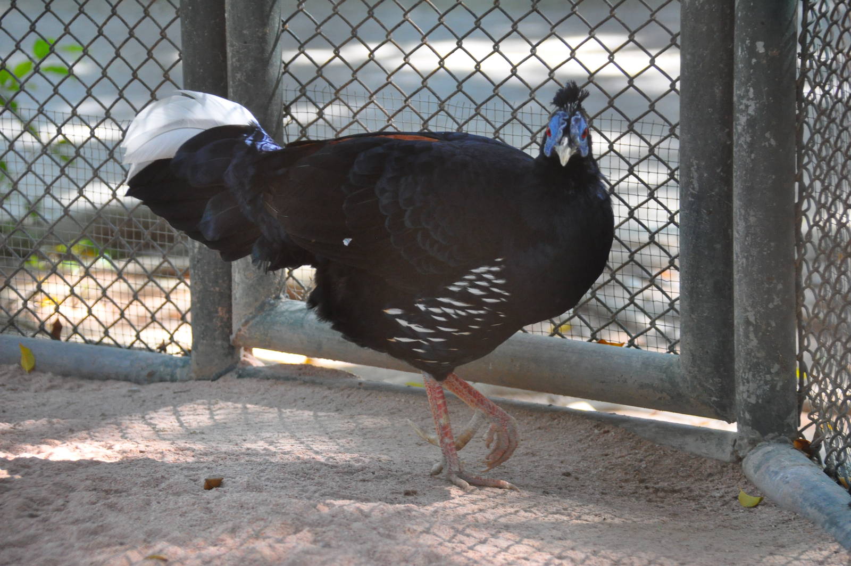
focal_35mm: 168
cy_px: 283
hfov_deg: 12.2
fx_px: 3967
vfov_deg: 8.2
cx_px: 426
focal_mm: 112
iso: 1600
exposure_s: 1/125
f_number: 5.6
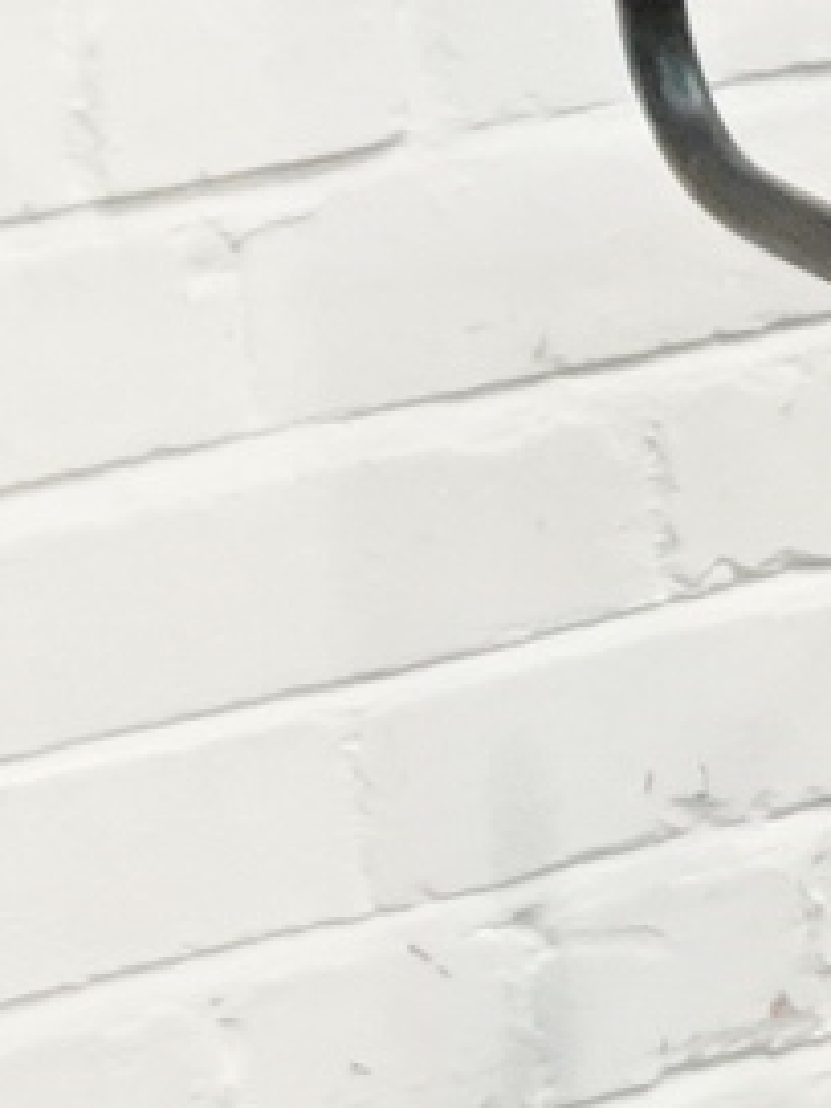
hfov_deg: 6.0
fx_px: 7426
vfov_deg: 8.4
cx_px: 2342
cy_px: 1629
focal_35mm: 232
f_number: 3.5
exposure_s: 1/125
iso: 3200
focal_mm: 16
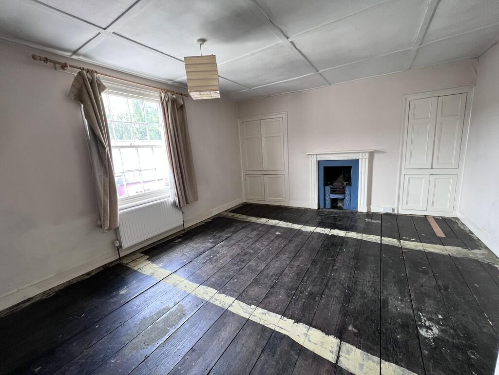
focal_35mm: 13
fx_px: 187
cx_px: 250
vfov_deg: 89.9
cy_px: 188
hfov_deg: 106.2
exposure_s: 1/97
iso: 250
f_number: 1.8
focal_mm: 1.57
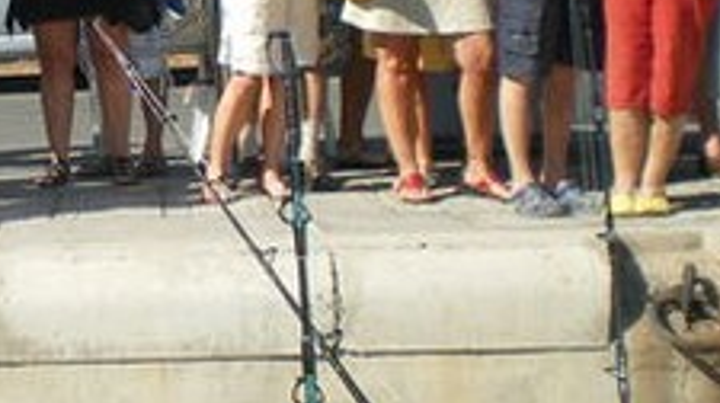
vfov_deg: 10.9
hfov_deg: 19.0
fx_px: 2098
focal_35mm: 110
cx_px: 10
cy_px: 38
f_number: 4.6
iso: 64
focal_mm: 6.3
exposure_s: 1/500
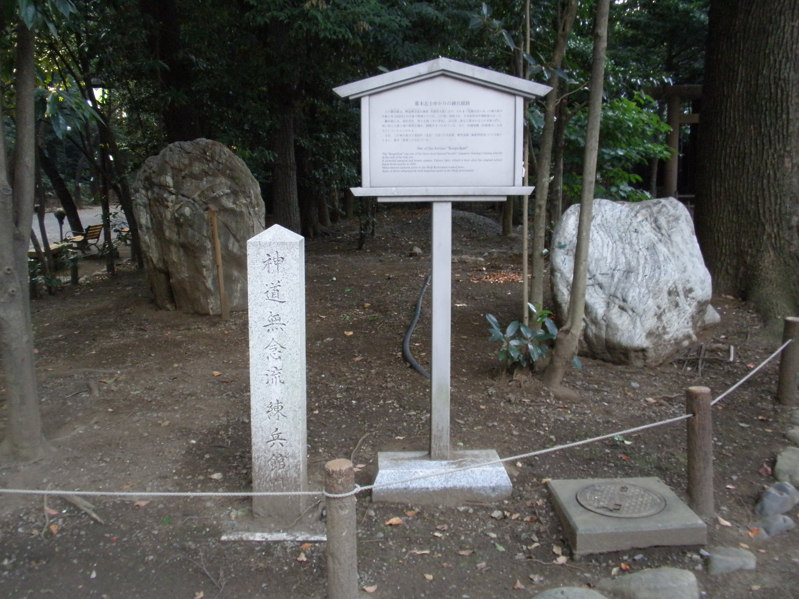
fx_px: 854
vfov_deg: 38.7
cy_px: 300
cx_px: 400
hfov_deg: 50.1
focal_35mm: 37
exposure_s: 1/15
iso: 200
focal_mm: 6.6
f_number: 3.5
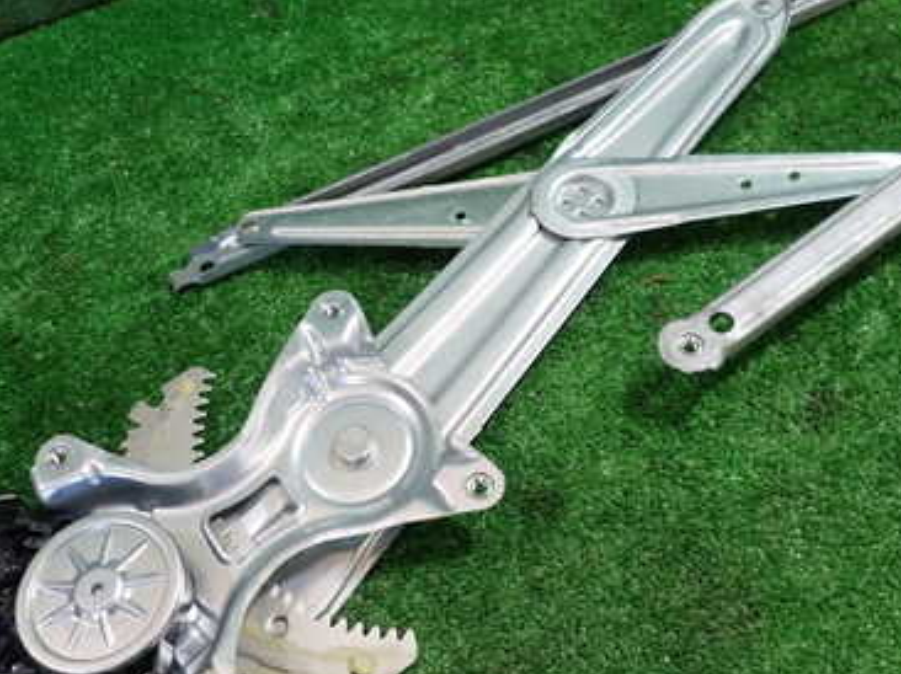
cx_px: 455
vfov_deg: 35.1
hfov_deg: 45.8
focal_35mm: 41
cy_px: 374
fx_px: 1066
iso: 200
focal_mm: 4.5
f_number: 2
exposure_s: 1/50
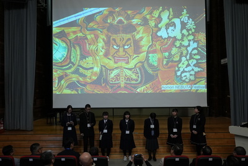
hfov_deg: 57.2
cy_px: 83
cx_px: 124
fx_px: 227
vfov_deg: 40.0
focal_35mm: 33
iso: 4000
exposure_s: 1/125
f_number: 5.6
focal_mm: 33
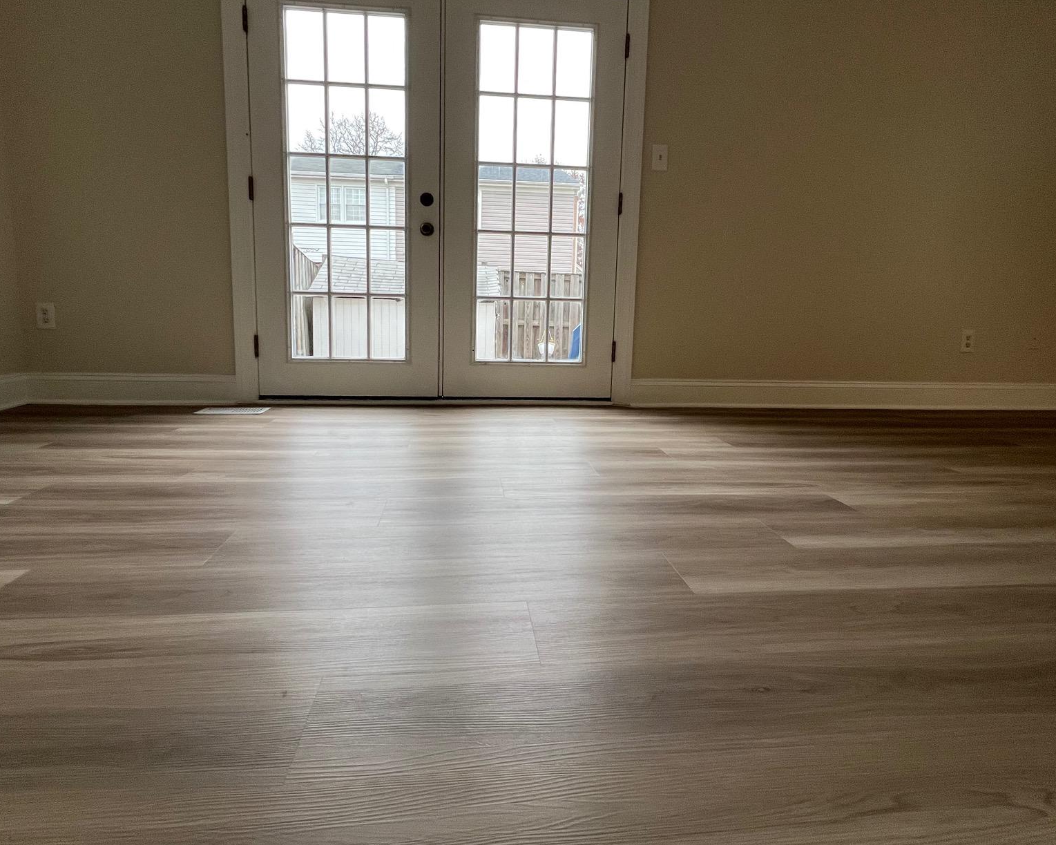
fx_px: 531
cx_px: 524
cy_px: 384
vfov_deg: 76.8
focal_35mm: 17
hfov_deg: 89.6
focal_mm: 1.57
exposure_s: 1/120
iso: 125
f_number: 1.8
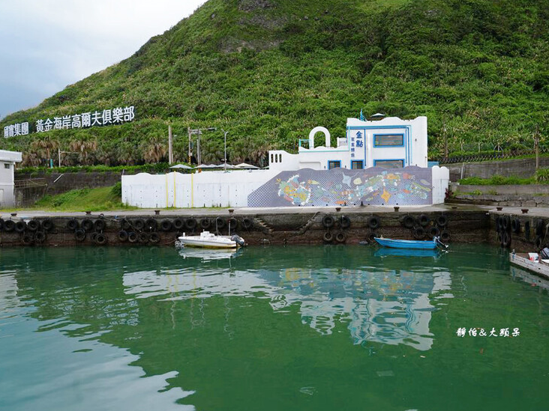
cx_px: 314
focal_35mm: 29
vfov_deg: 48.2
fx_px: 460
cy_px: 202
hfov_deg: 61.4
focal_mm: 26
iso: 320
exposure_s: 1/125
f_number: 8
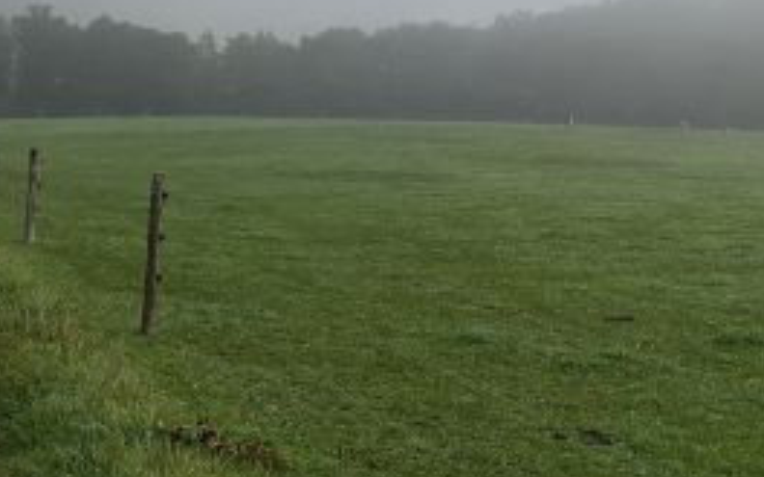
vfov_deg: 21.2
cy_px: 43
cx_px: 695
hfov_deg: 32.3
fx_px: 1249
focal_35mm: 60
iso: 50
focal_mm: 5.54
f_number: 1.8
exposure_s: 1/1529
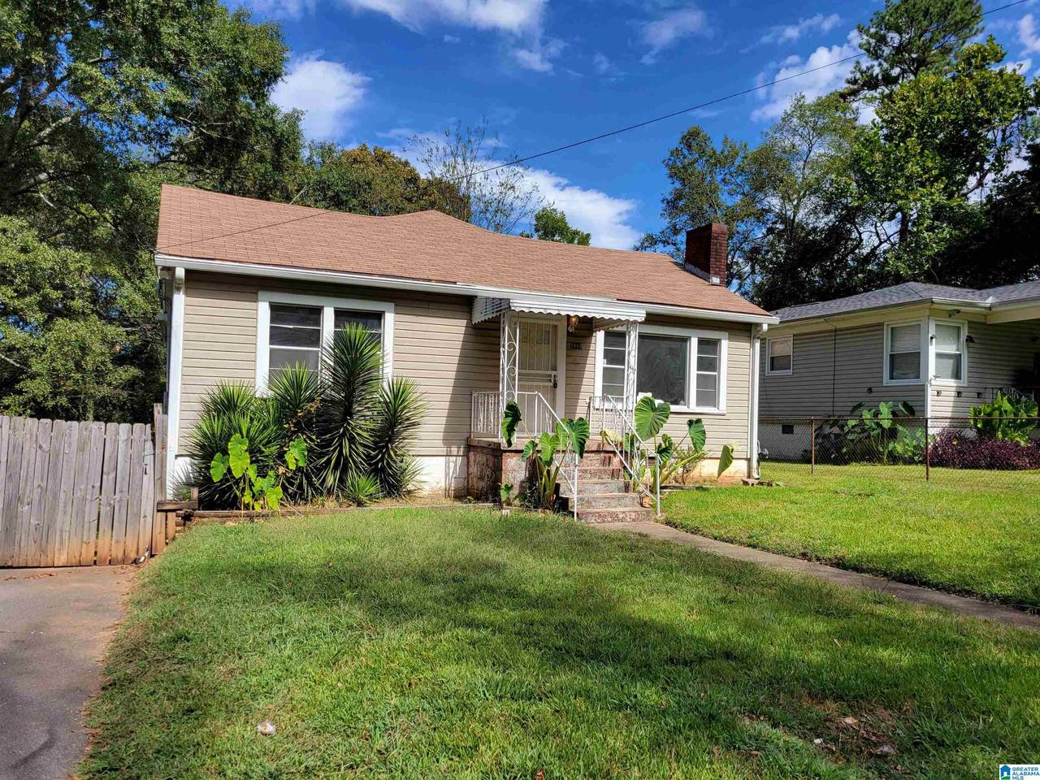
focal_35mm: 26
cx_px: 520
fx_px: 781
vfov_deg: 53.1
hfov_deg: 67.3
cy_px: 390
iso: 40
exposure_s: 1/1765
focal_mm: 5.4
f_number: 1.8
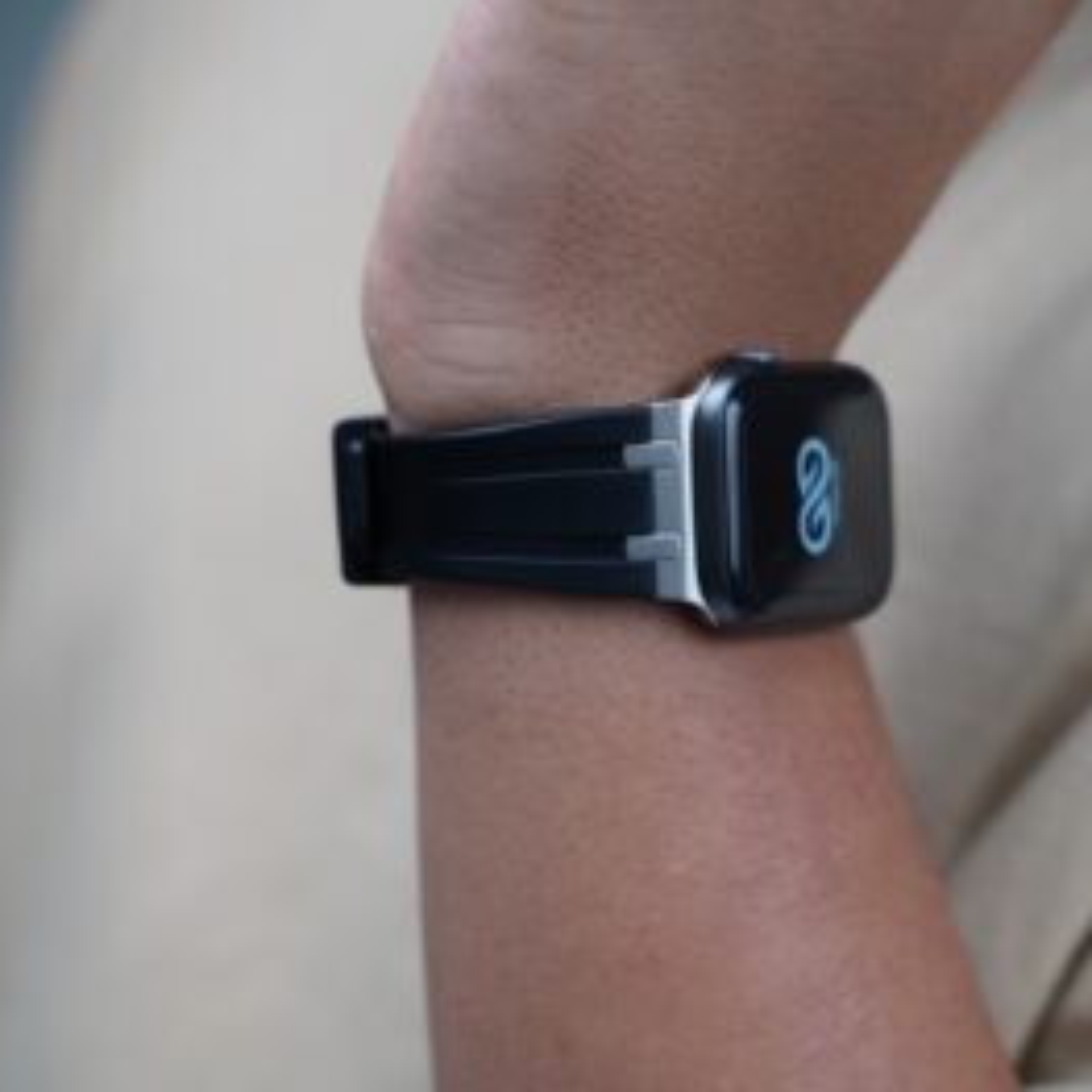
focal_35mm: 97
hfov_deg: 17.9
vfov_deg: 17.9
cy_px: 550
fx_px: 3462
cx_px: 461
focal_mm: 75
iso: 500
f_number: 4
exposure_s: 1/80
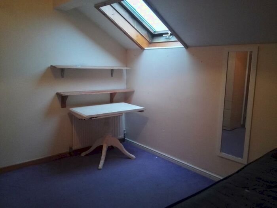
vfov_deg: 48.2
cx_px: 138
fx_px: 232
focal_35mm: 29
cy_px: 104
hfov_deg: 61.7
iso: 500
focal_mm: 3.8
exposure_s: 1/25
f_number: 2
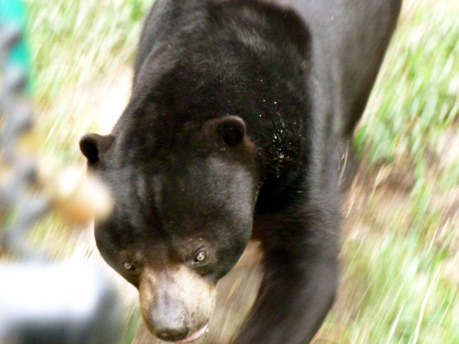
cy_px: 172
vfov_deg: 2.3
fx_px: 8751
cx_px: 230
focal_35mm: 660
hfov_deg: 3.0
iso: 800
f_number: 5.2
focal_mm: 108
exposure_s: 1/50
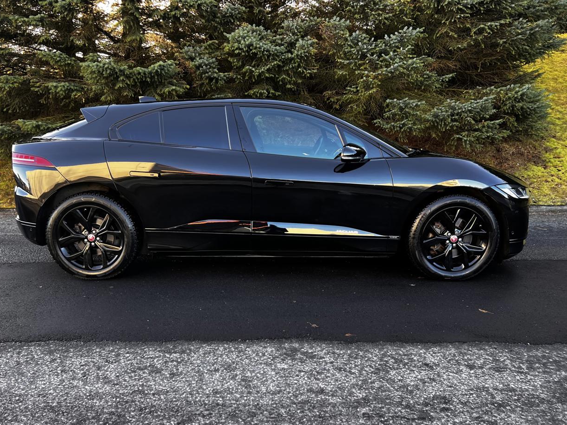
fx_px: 475
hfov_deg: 61.6
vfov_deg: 48.2
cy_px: 230
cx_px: 272
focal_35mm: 29
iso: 50
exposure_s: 1/121
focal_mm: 5.7
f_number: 1.5
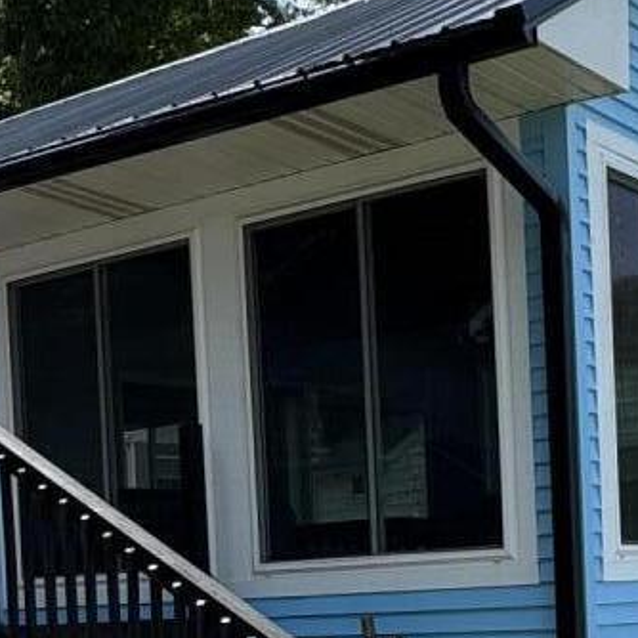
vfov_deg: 22.5
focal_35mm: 74
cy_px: 627
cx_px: 262
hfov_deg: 23.3
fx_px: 1543
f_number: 2.2
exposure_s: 1/615
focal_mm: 2.22
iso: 40
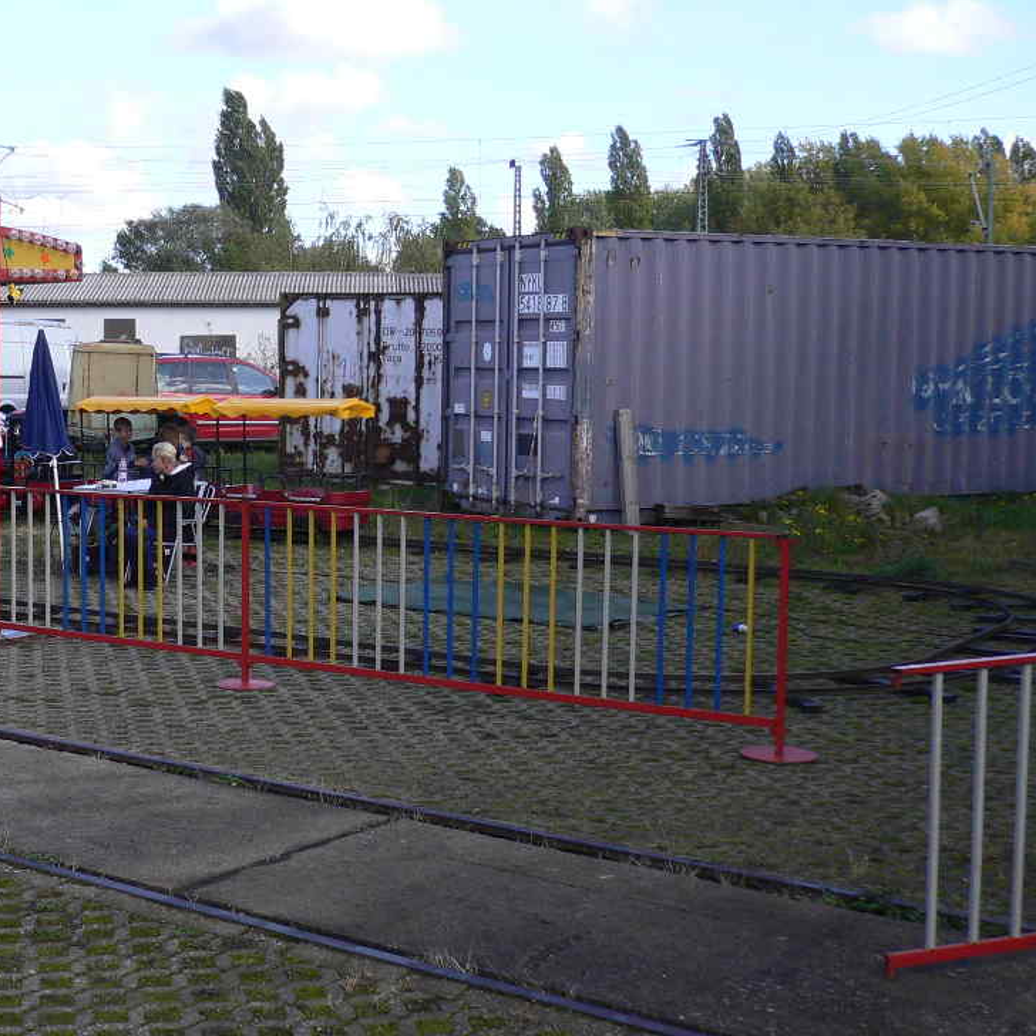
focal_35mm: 51
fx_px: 1727
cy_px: 504
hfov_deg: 32.5
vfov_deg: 33.4
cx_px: 208
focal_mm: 5.8
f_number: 2.8
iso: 100
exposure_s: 1/640
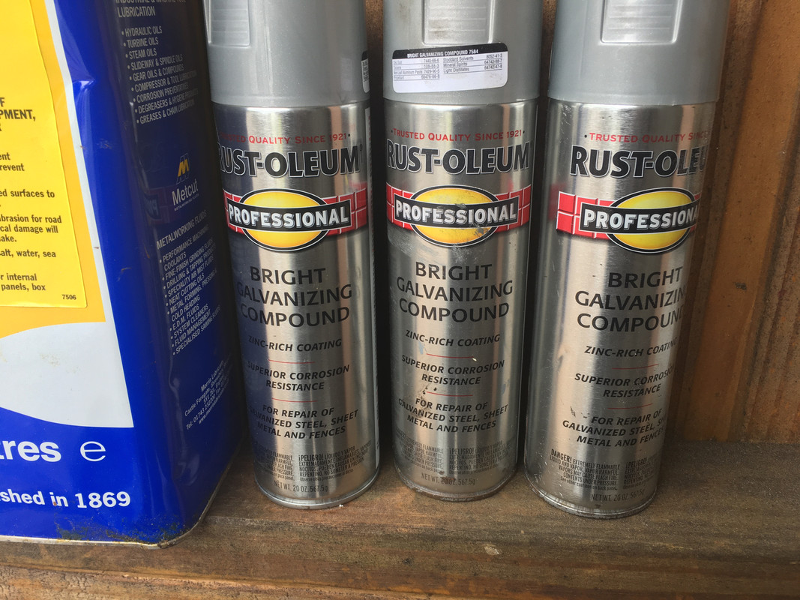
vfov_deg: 48.2
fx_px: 670
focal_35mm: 29
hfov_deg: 61.7
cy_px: 300
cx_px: 400
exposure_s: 1/120
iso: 25
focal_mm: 4.15
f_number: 2.2
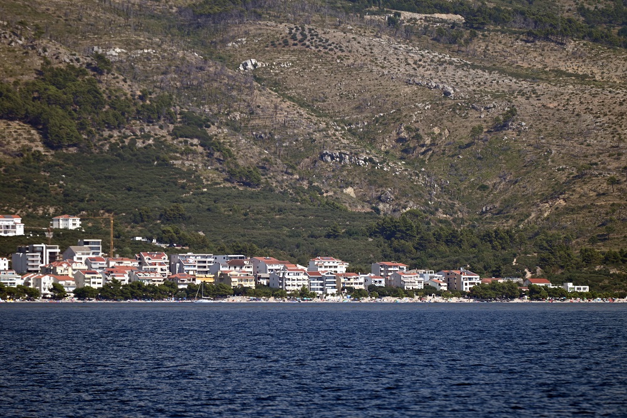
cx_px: 314
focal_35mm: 300
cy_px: 209
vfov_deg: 4.6
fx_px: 5225
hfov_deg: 6.9
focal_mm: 300
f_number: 5.6
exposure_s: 1/640
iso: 100
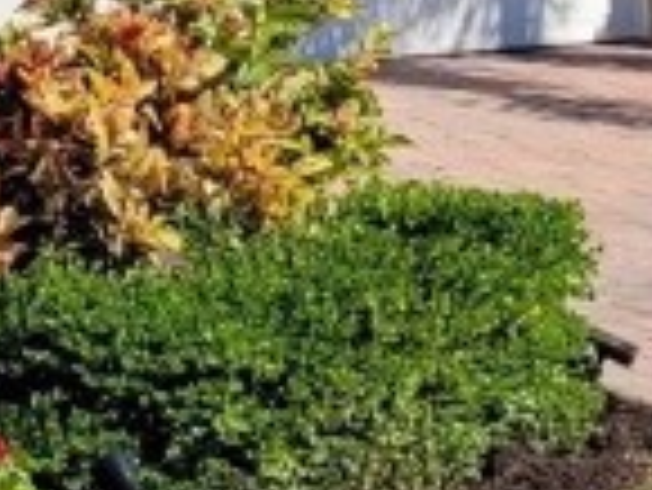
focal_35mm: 184
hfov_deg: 10.4
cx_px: -351
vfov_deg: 7.8
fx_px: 3469
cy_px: -454
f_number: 1.8
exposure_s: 1/3333
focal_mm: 5.4
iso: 40
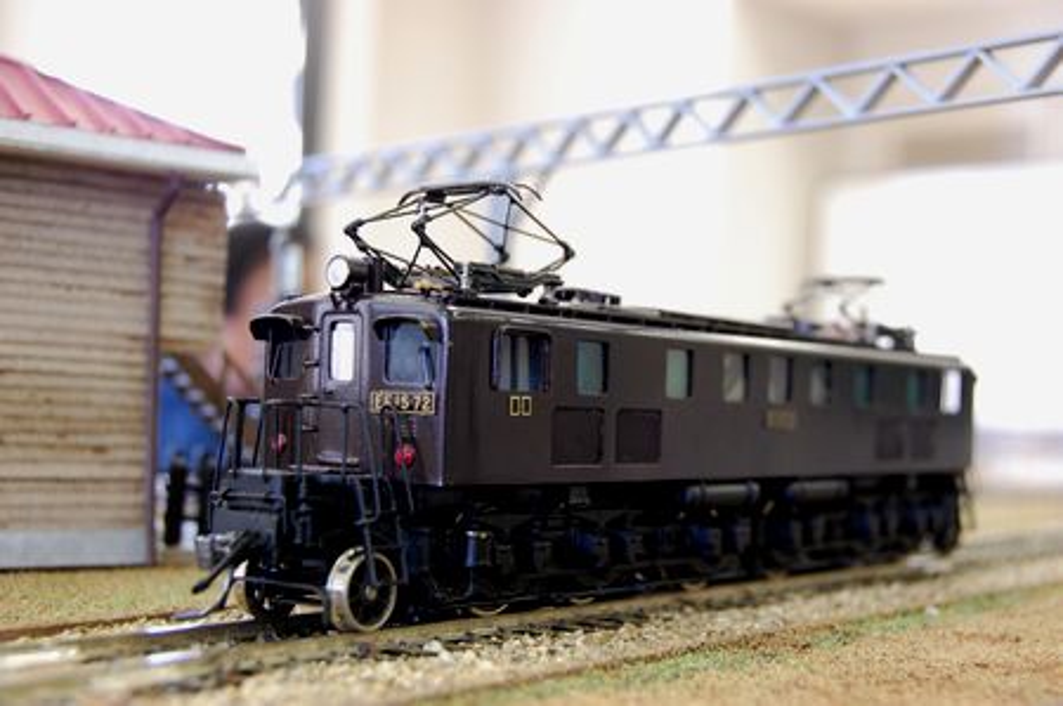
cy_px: 353
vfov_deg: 23.7
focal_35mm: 57
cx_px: 532
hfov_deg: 35.1
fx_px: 1681
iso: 800
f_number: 6.3
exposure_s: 1/15
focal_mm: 38
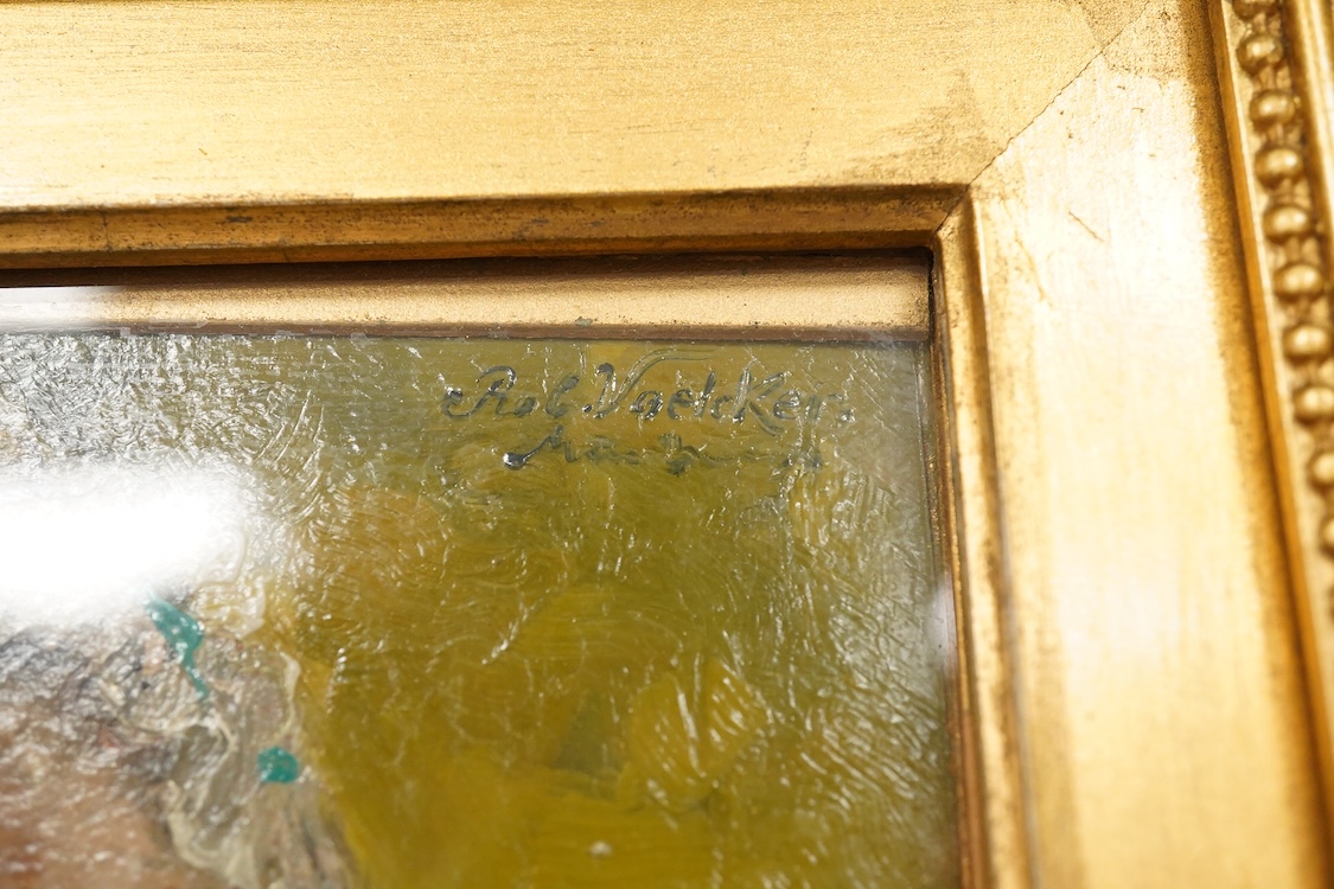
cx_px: 667
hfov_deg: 43.6
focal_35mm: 45
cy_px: 444
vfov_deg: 29.9
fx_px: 1667
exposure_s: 1/100
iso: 2500
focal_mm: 30
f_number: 5
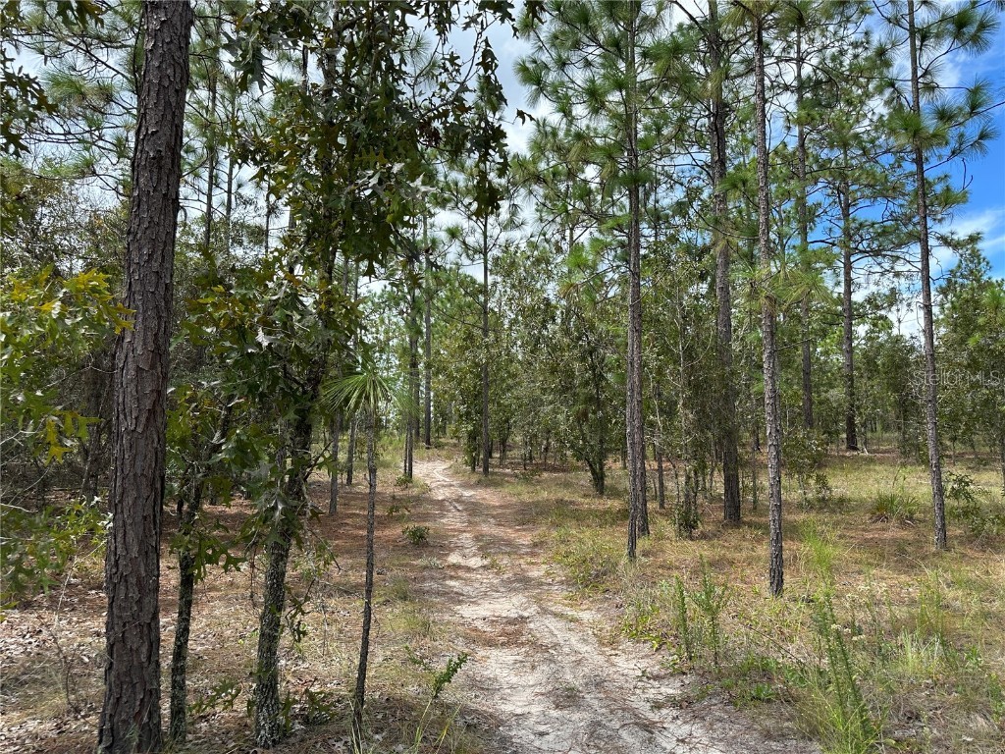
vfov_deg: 56.8
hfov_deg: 71.6
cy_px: 377
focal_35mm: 24
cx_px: 502
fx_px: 697
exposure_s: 1/1473
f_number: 1.78
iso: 80
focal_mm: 6.86
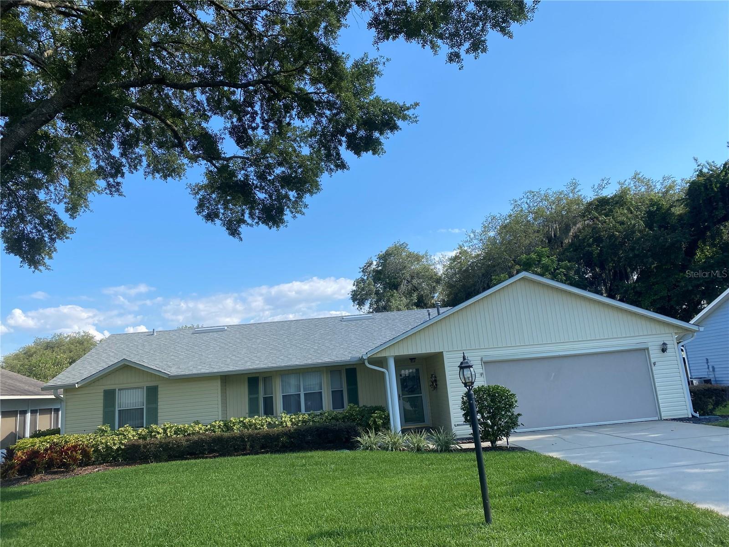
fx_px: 548
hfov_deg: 67.3
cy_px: 274
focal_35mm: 26
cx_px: 364
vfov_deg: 53.1
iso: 32
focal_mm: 4.25
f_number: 1.8
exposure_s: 1/2410
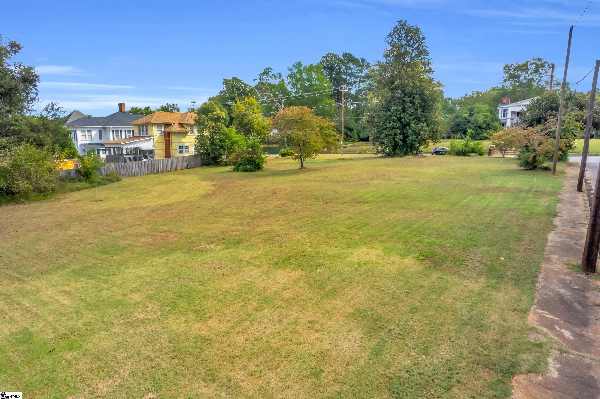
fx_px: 367
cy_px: 200
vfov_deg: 57.2
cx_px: 300
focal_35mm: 22
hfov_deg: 78.6
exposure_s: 1/180
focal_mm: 8.38
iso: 140
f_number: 2.8
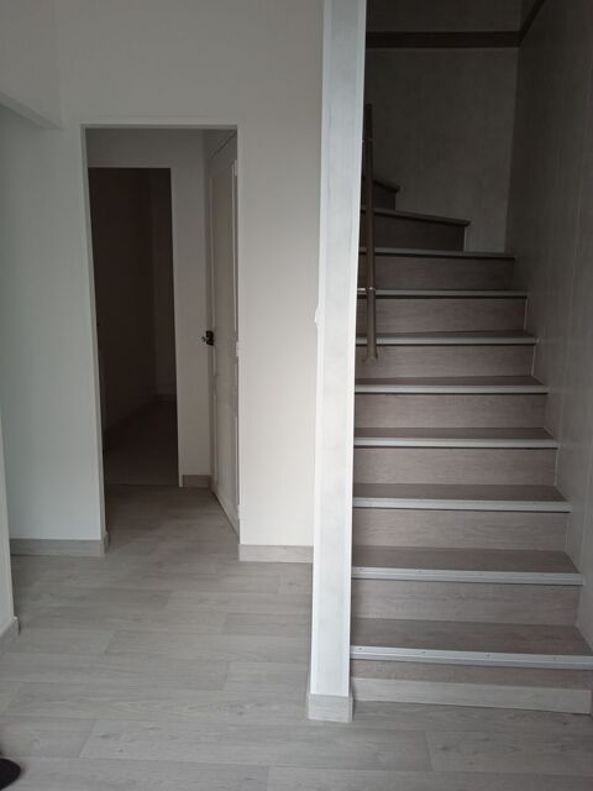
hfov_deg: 49.7
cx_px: 296
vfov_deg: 63.4
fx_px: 640
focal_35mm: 28
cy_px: 396
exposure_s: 1/100
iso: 128
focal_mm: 3.43
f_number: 2.2
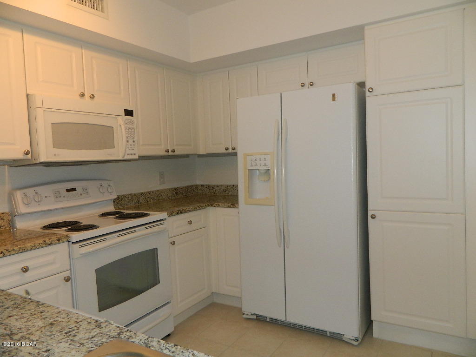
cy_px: 178
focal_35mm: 25
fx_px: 344
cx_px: 238
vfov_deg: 54.9
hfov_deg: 69.4
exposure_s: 1/30
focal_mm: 4.5
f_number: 3.1
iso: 200
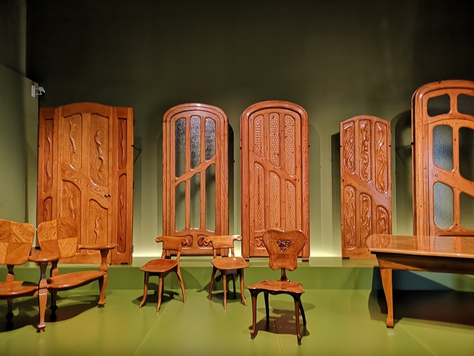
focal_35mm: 27
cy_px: 178
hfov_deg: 65.3
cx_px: 237
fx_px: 370
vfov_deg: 51.4
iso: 320
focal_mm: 3.95
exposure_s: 1/25
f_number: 1.8
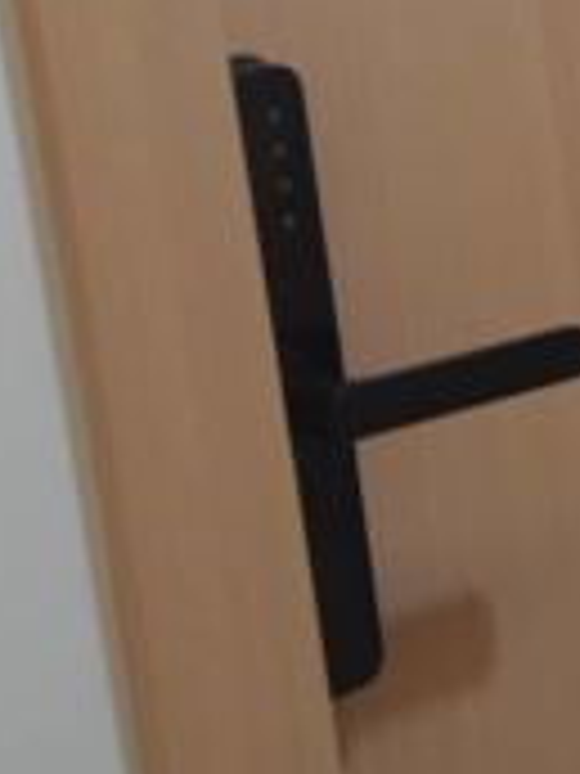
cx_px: 1407
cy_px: 16
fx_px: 5272
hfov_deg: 6.0
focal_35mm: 236
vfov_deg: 8.3
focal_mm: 7.59
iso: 416
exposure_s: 1/100
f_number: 1.95
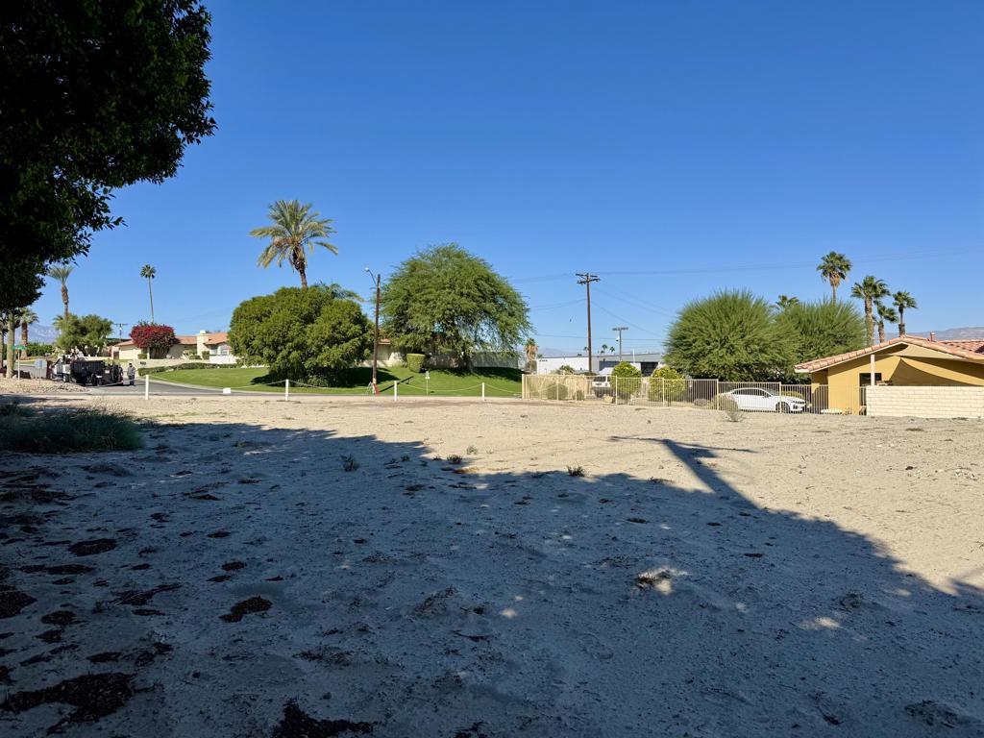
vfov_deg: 56.8
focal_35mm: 24
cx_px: 492
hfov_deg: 71.6
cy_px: 369
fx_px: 682
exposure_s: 1/7092
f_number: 1.78
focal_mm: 6.76
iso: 80
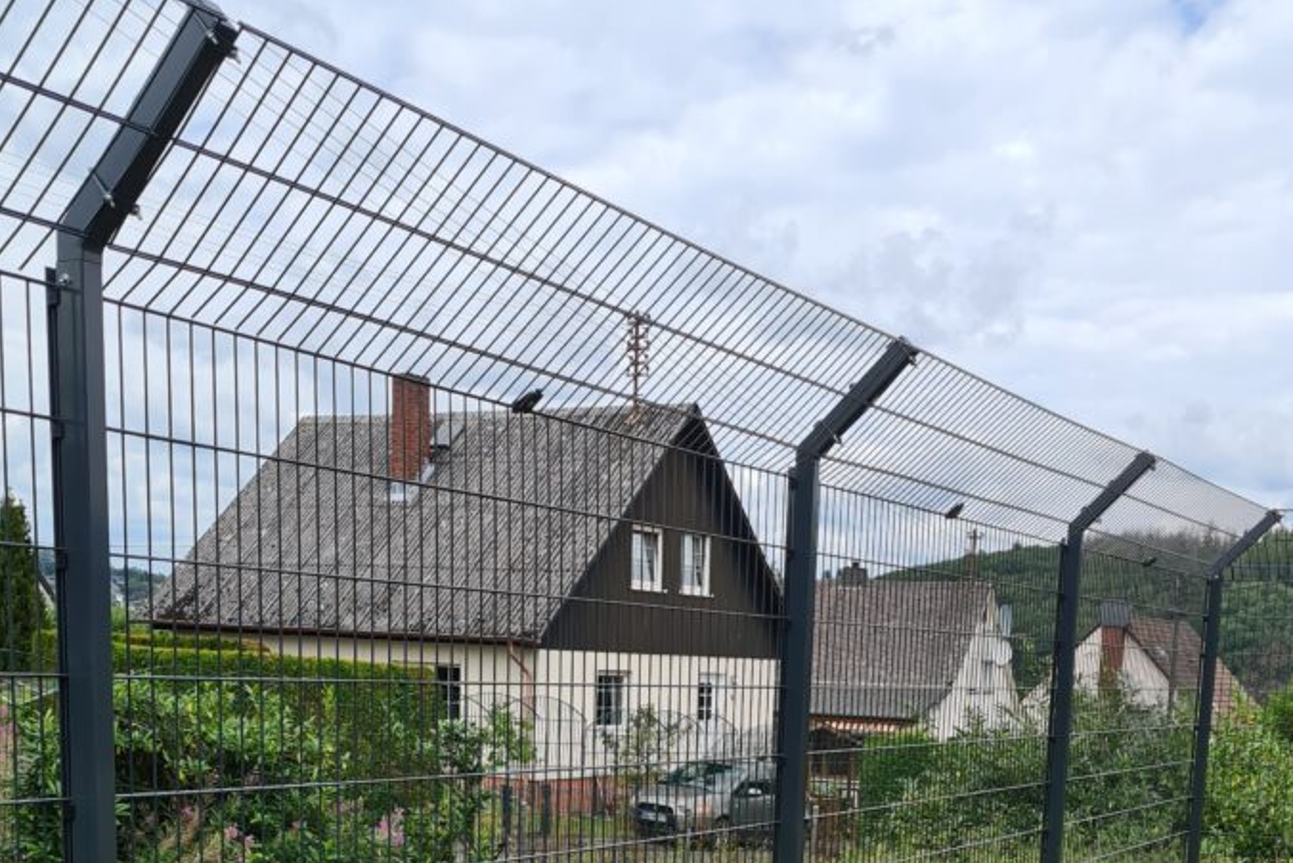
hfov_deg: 65.5
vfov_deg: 46.4
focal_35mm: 28
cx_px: 646
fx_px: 1006
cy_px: 407
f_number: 1.8
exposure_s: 1/1764
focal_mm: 5.4
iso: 50
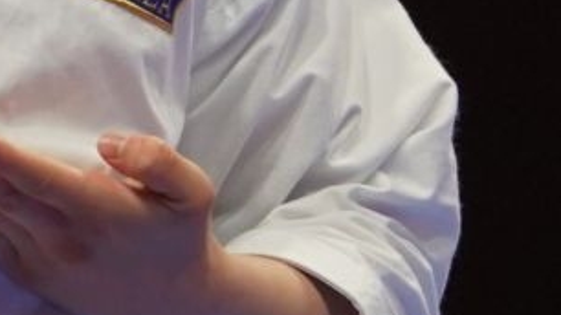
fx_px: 38461
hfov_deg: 0.8
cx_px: -277
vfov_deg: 0.5
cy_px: -288
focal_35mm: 2586
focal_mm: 280
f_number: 4
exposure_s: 1/500
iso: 1250
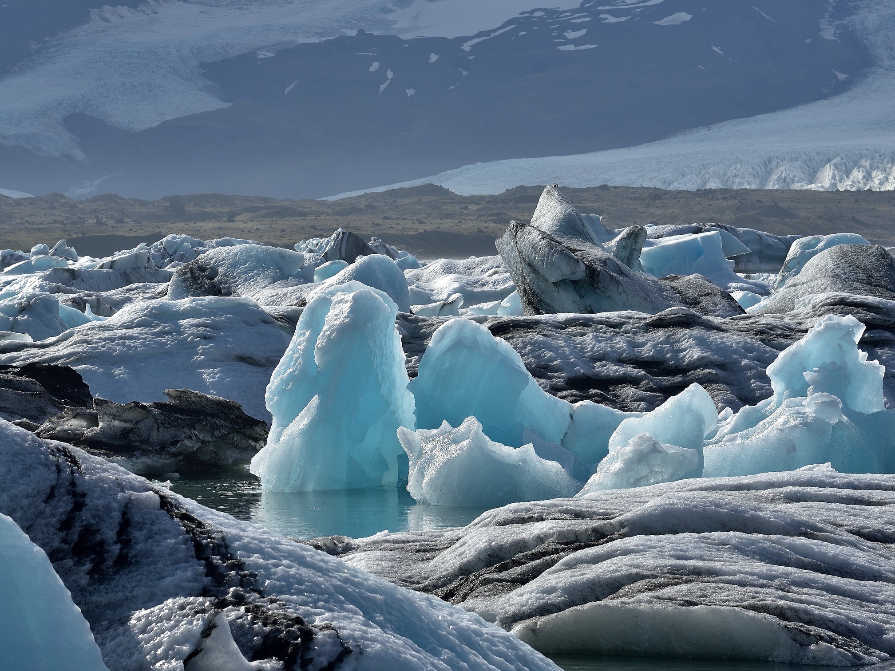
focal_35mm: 229
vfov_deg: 6.5
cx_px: 397
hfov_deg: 8.6
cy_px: 353
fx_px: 5921
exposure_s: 1/800
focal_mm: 200
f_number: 9
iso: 100
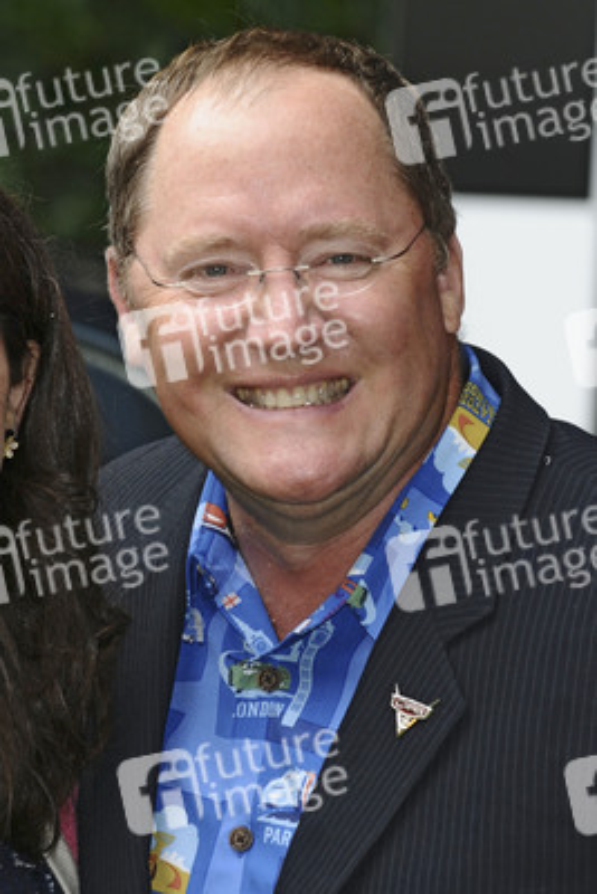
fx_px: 7455
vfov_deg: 6.9
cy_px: 447
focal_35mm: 300
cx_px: 298
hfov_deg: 4.6
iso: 200
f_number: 6.3
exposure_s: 1/250
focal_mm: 200
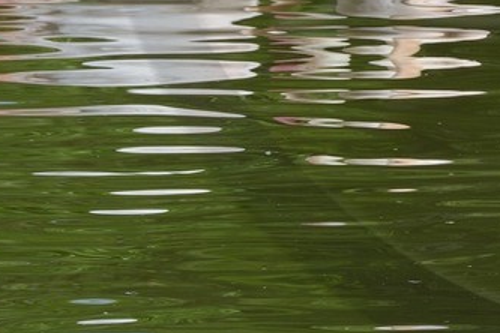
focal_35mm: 960
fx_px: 13332
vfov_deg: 1.4
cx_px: 700
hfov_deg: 2.1
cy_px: -212
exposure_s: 1/320
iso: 200
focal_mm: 200
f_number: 13
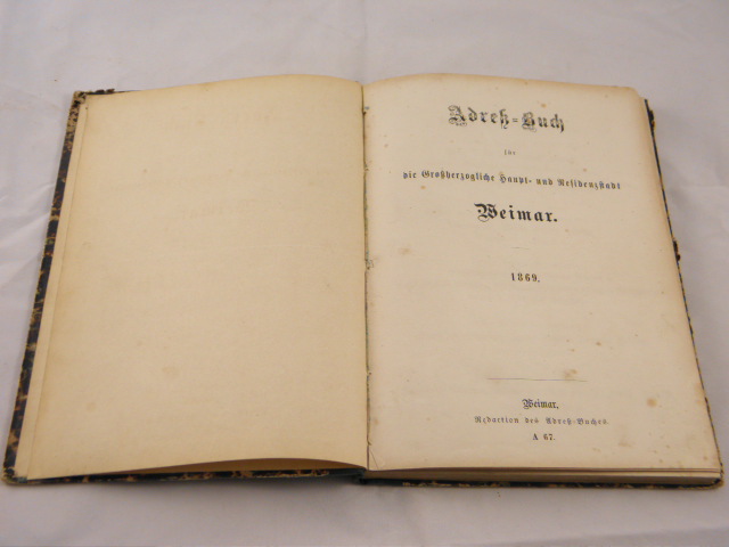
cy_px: 274
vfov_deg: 30.9
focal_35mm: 47
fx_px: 990
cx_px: 364
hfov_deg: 40.4
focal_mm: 8.6
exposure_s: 1/60
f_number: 3.9
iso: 100
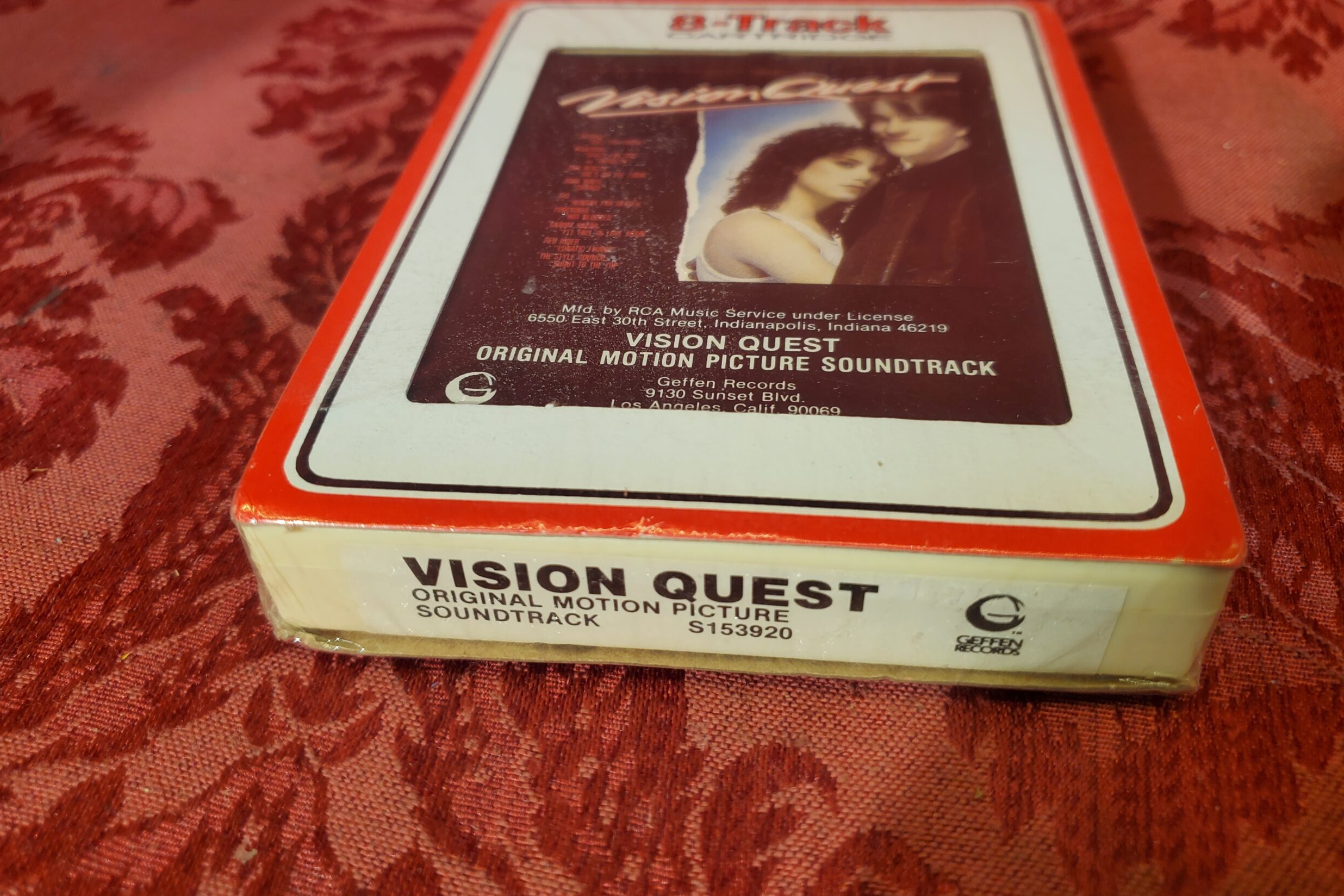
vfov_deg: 46.3
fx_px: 1045
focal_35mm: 28
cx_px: 676
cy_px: 403
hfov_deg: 65.5
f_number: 1.5
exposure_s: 1/120
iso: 50
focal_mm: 4.3
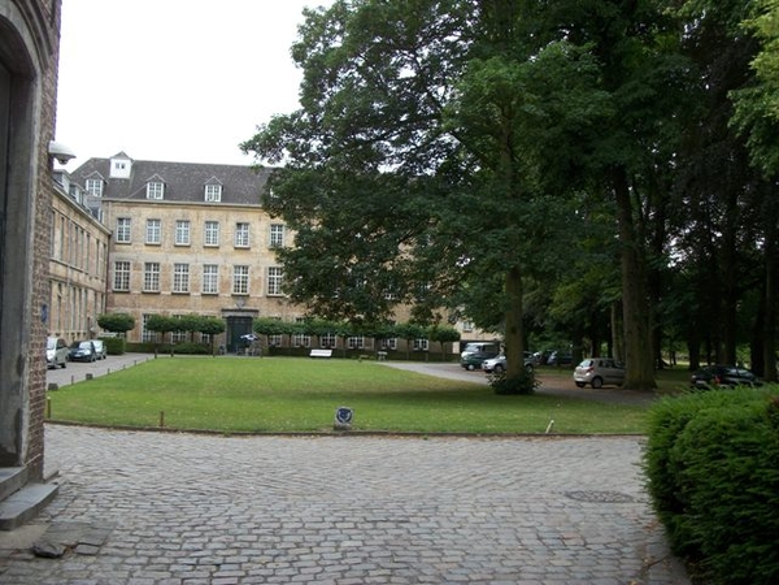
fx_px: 900
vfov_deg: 36.0
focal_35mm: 40
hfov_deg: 46.8
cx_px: 390
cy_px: 292
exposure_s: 1/250
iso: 80
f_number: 3.2
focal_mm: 7.1
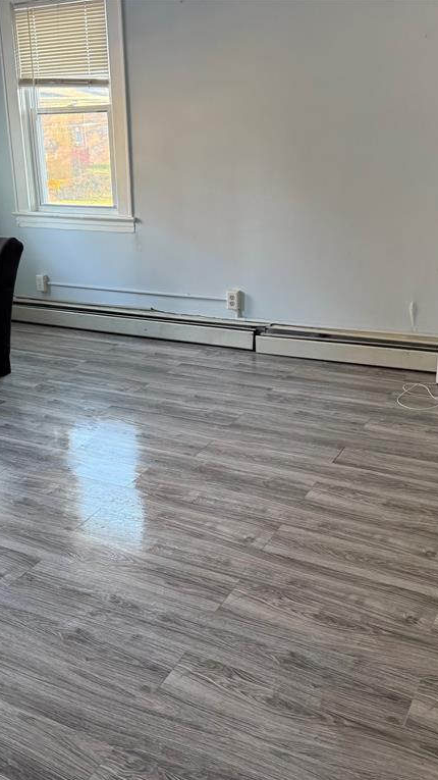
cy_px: 391
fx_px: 723
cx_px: 174
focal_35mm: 35
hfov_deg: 33.6
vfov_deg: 56.6
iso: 250
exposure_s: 1/60
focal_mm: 6.76
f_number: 1.78
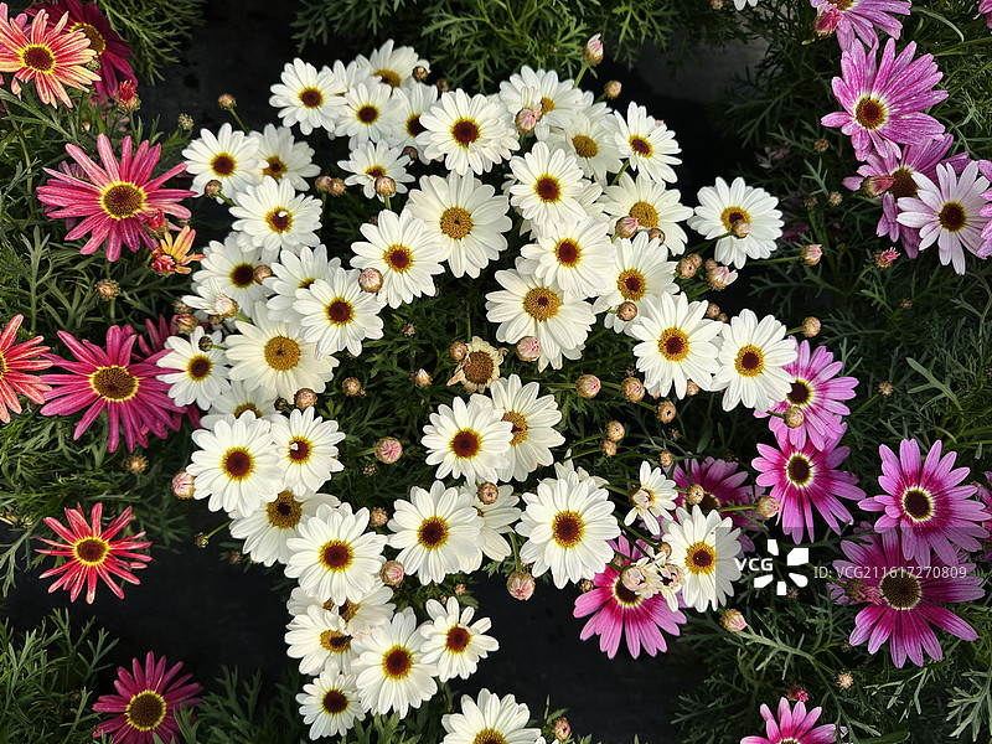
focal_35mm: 24
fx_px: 688
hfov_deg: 71.6
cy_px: 372
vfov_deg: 56.8
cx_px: 496
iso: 80
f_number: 1.78
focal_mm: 6.86
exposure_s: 1/4348
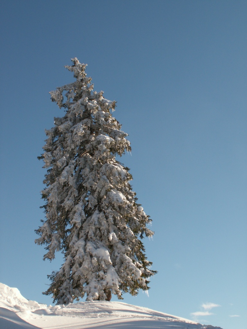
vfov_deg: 33.8
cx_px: 124
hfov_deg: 25.7
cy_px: 164
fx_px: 542
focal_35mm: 57
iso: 50
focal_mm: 9.45
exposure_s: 1/200
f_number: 8
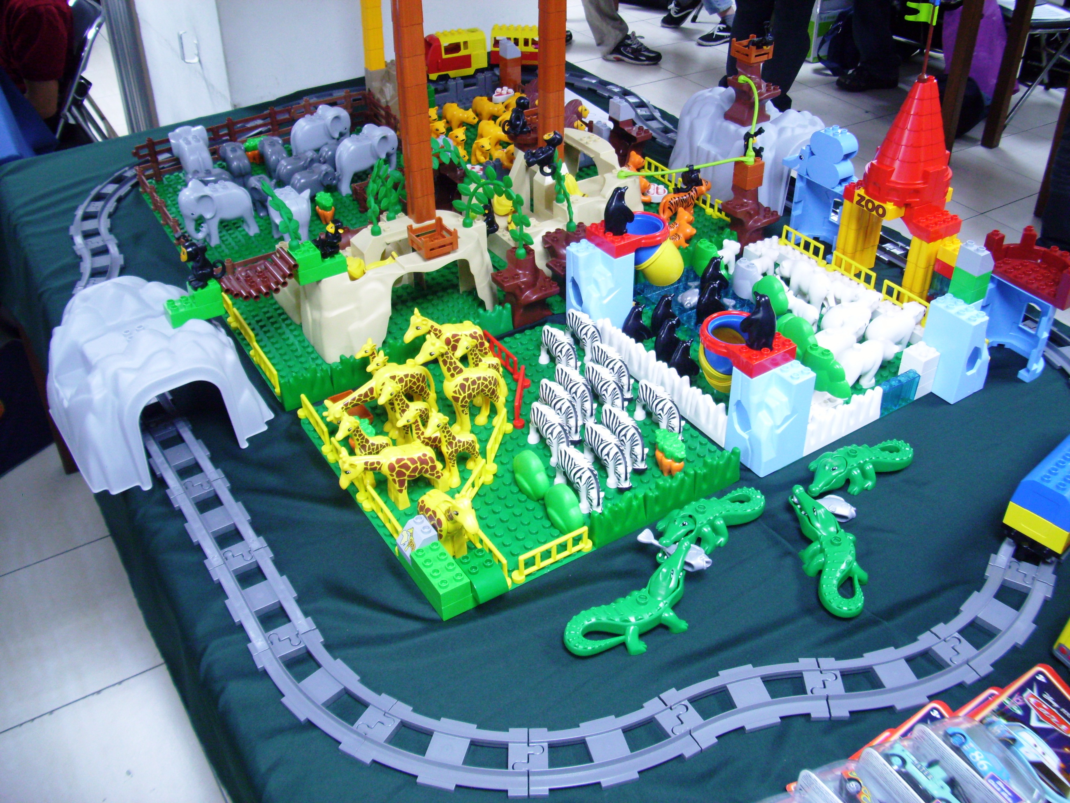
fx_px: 989
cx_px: 535
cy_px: 402
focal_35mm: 32
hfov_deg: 56.8
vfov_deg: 44.2
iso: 160
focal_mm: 5.7
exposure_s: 1/13
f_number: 2.9
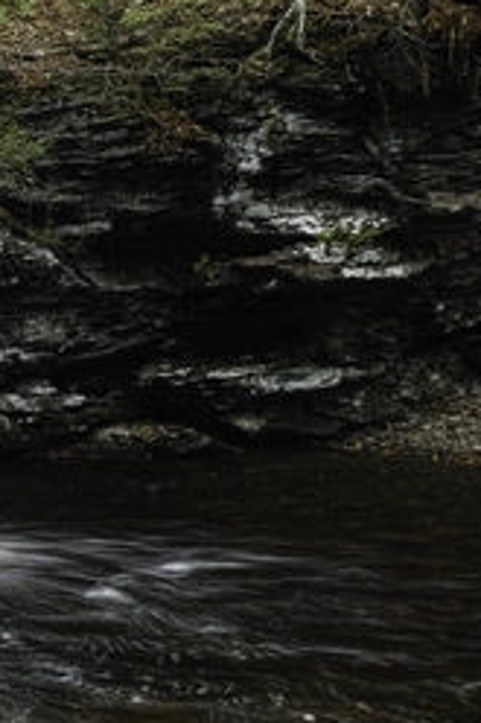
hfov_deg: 9.4
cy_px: 105
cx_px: -504
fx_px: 2729
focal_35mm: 136
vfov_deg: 15.0
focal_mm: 30
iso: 100
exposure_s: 1/2.5
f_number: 13
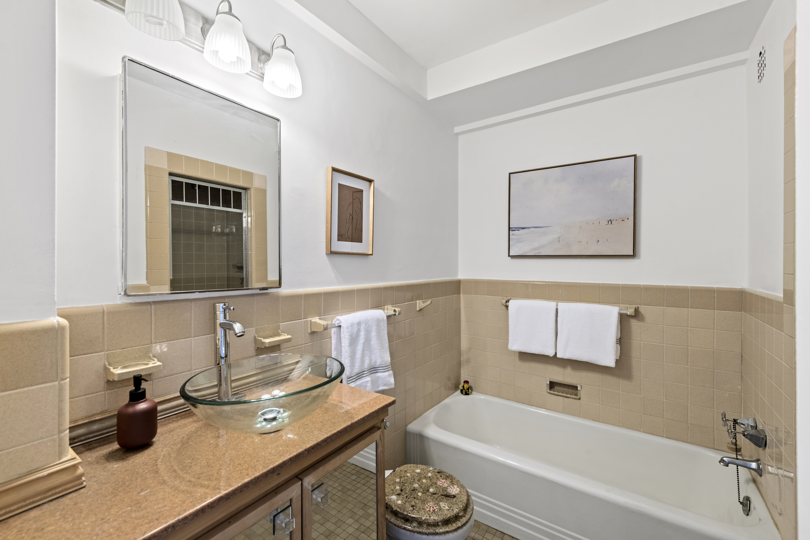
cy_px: 270
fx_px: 337
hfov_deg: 100.4
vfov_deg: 77.3
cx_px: 405
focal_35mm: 15
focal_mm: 15
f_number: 8
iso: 320
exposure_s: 1/2.5
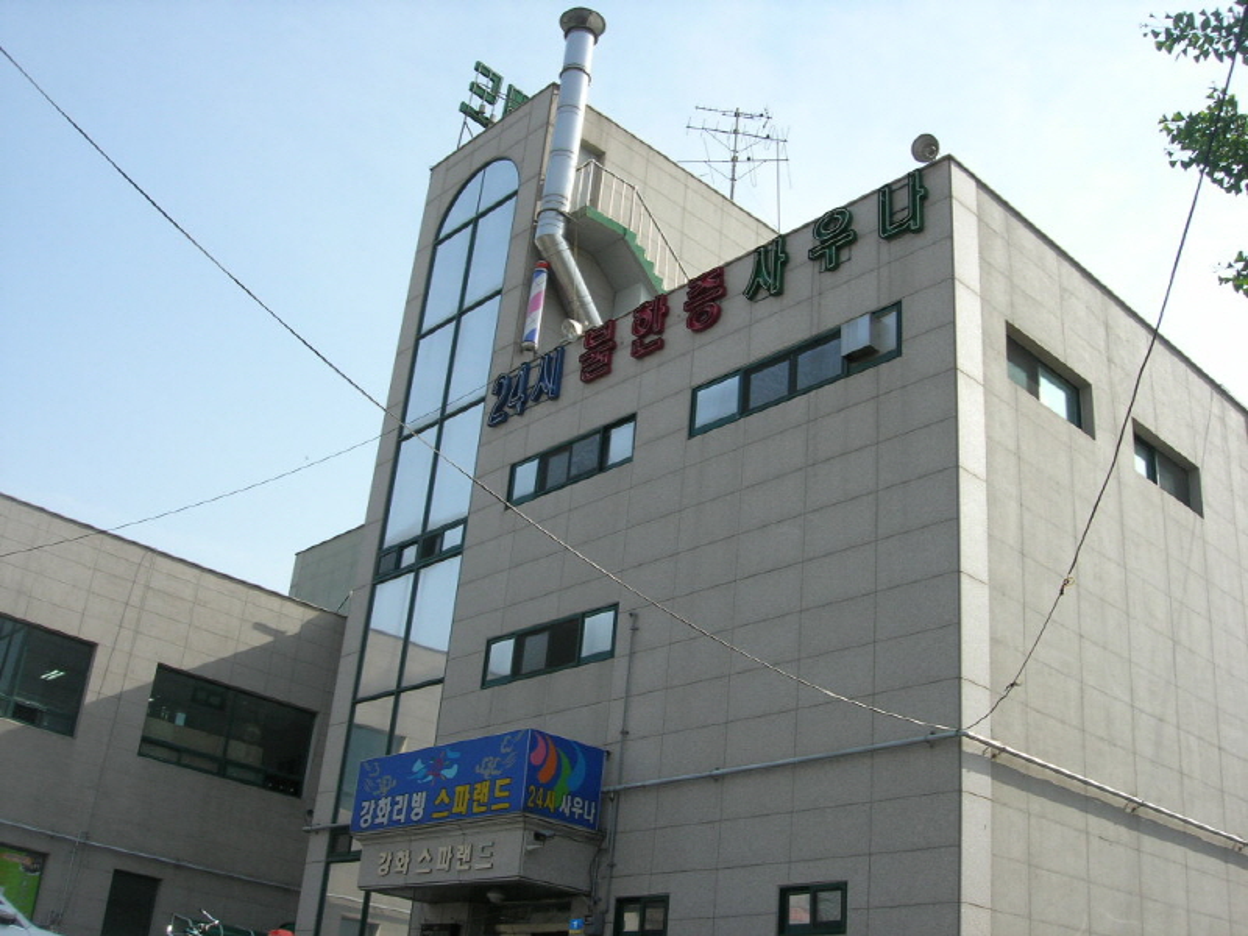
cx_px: 624
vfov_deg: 37.7
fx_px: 1370
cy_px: 468
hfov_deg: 49.0
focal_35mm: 38
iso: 78
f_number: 4.8
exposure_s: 1/573
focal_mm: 7.8
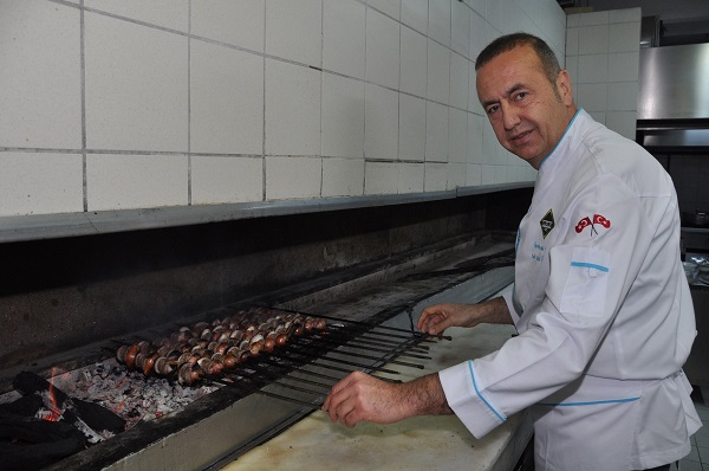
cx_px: 354
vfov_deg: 47.8
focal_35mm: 27
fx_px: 531
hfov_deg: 67.5
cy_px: 236
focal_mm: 18
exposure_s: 1/60
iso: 640
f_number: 5.6
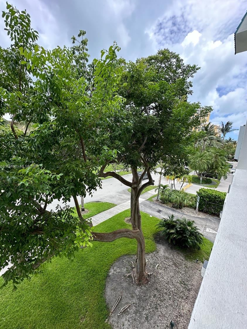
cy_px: 167
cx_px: 118
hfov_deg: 81.7
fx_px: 143
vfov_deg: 98.2
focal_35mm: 15
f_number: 2.2
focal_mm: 2.22
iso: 40
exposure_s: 1/438
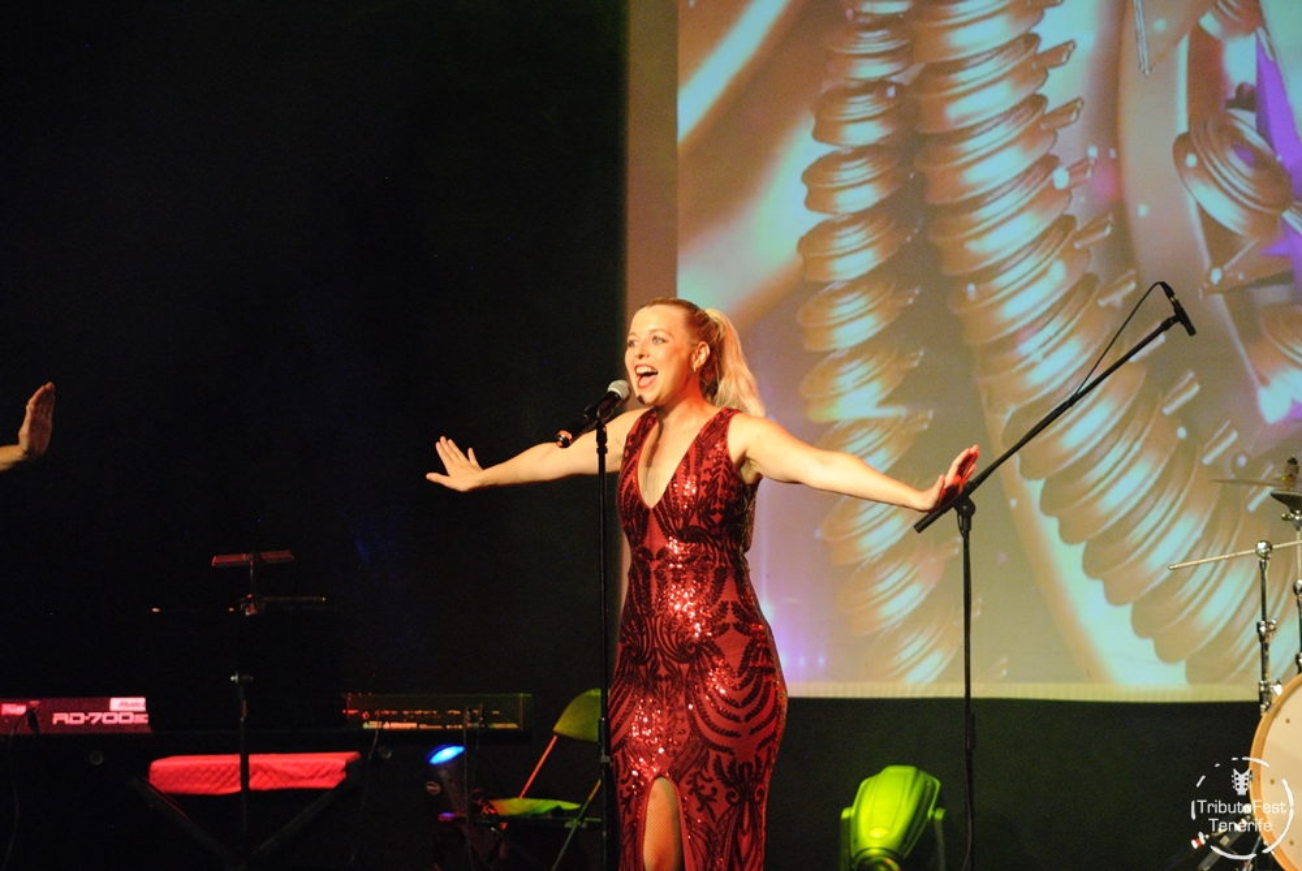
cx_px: 651
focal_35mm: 165
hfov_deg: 12.4
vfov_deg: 8.3
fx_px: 5973
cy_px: 436
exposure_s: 1/40
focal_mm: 110
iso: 1600
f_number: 4.8
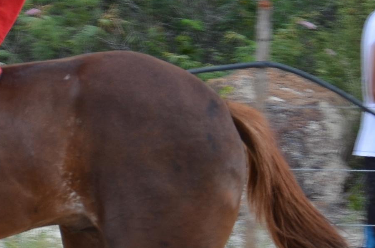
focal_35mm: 327
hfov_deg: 6.2
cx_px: -164
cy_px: 144
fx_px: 3400
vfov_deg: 4.2
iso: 220
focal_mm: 50
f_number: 5.6
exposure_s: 1/125
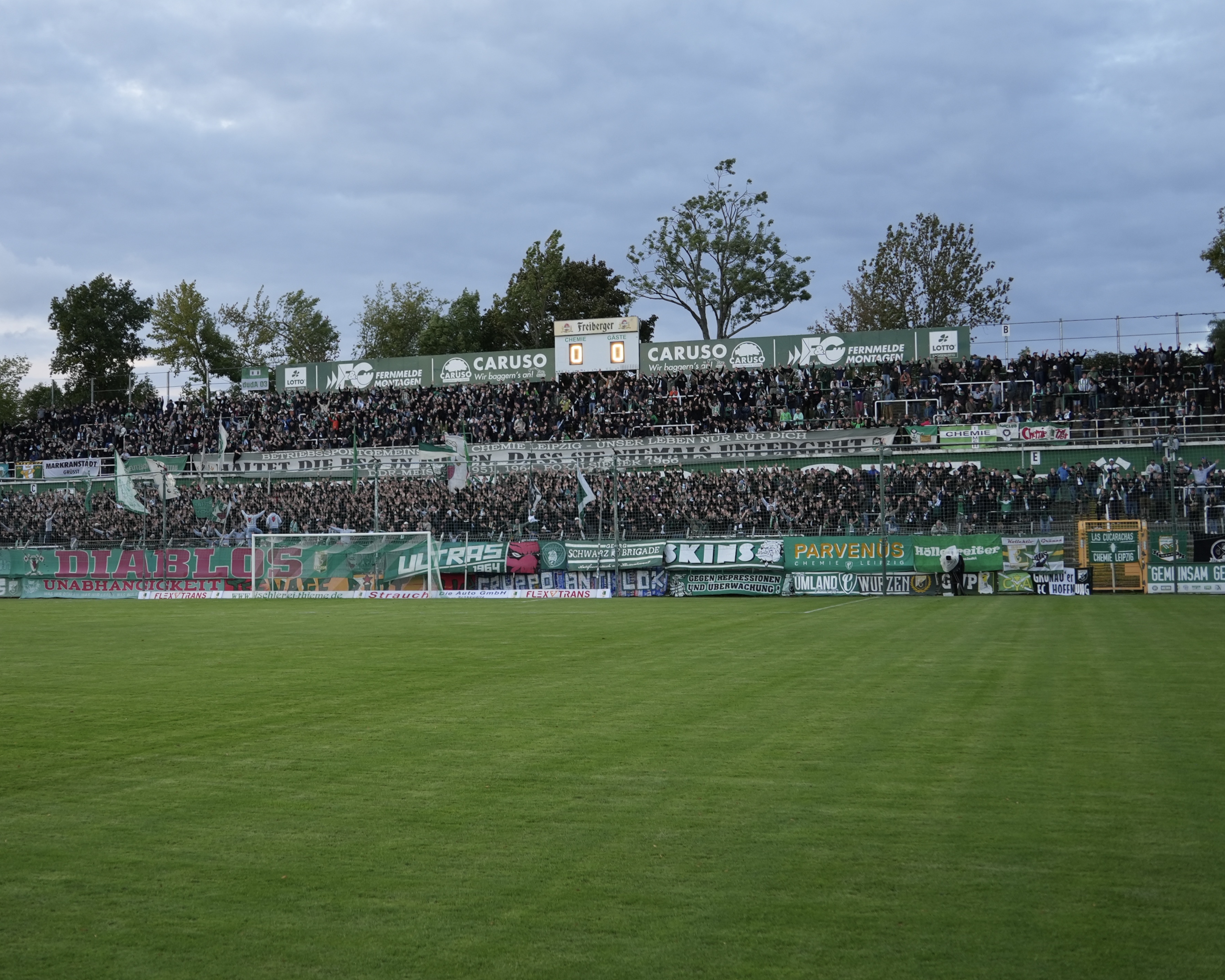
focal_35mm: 39
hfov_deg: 46.6
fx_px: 1414
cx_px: 493
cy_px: 482
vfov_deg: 38.2
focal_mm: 23
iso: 320
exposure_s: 1/160
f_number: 4
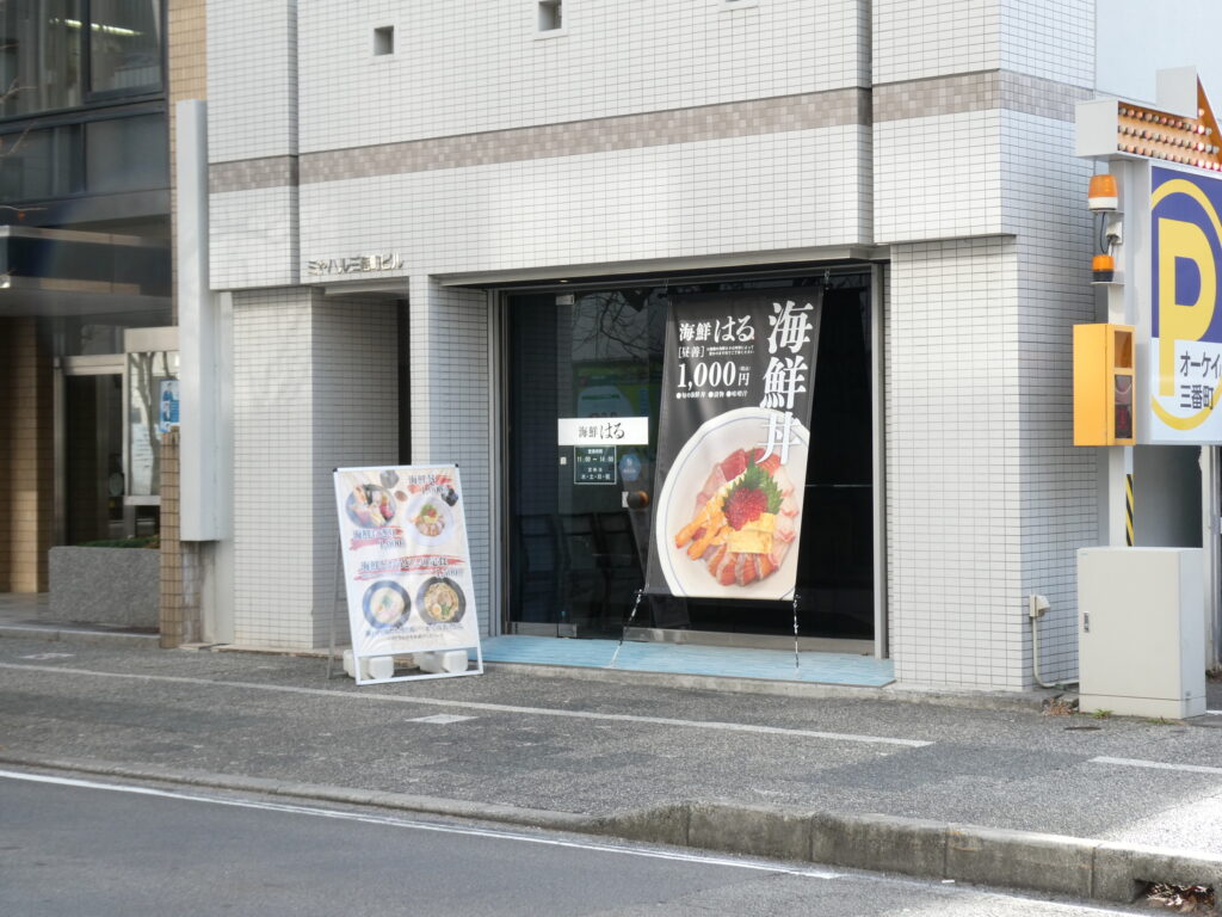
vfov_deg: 22.6
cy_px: 458
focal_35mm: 65
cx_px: 611
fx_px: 2295
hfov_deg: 29.8
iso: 80
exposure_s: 1/100
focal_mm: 11.7
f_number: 4.4
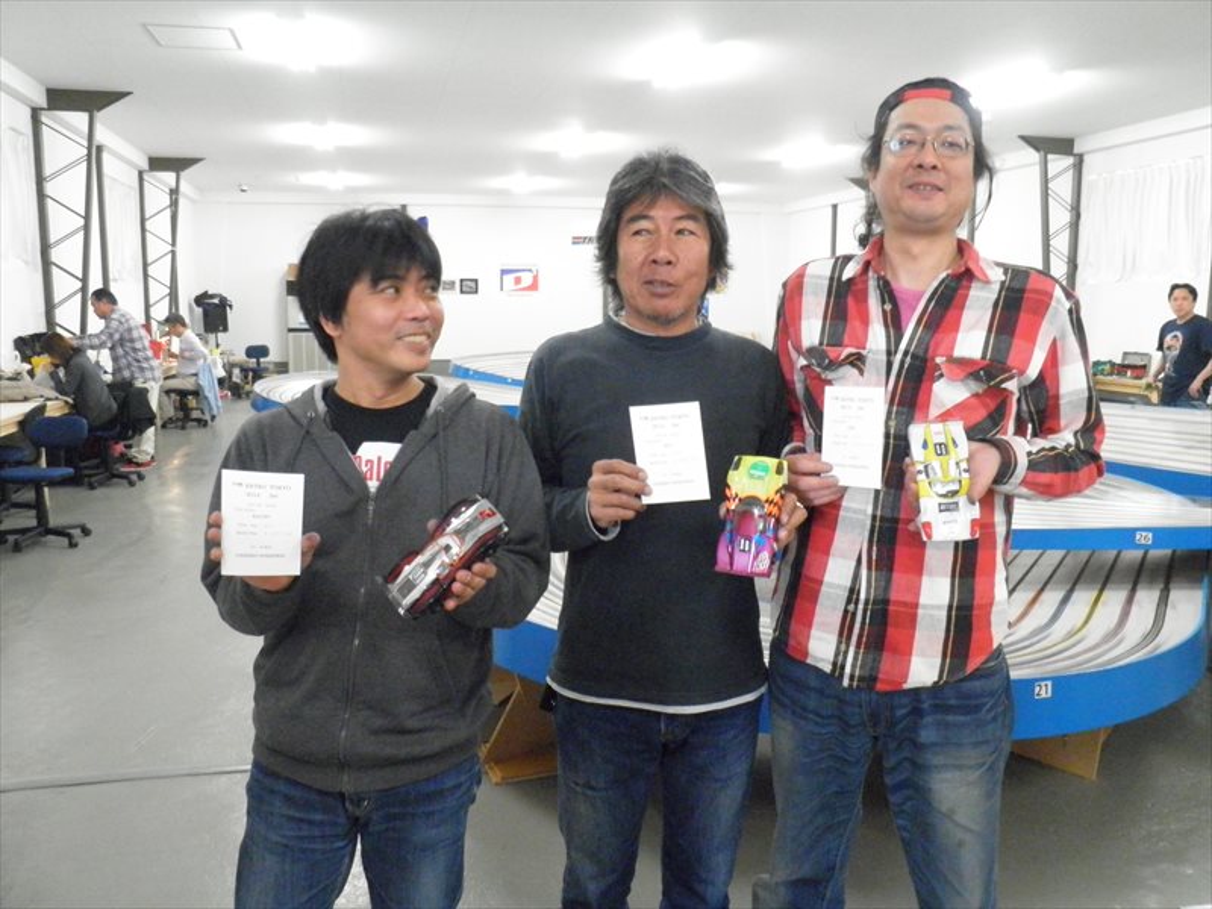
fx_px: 980
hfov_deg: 63.4
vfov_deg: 49.7
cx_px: 606
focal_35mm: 28
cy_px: 454
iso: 800
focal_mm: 5
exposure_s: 1/40
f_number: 3.2
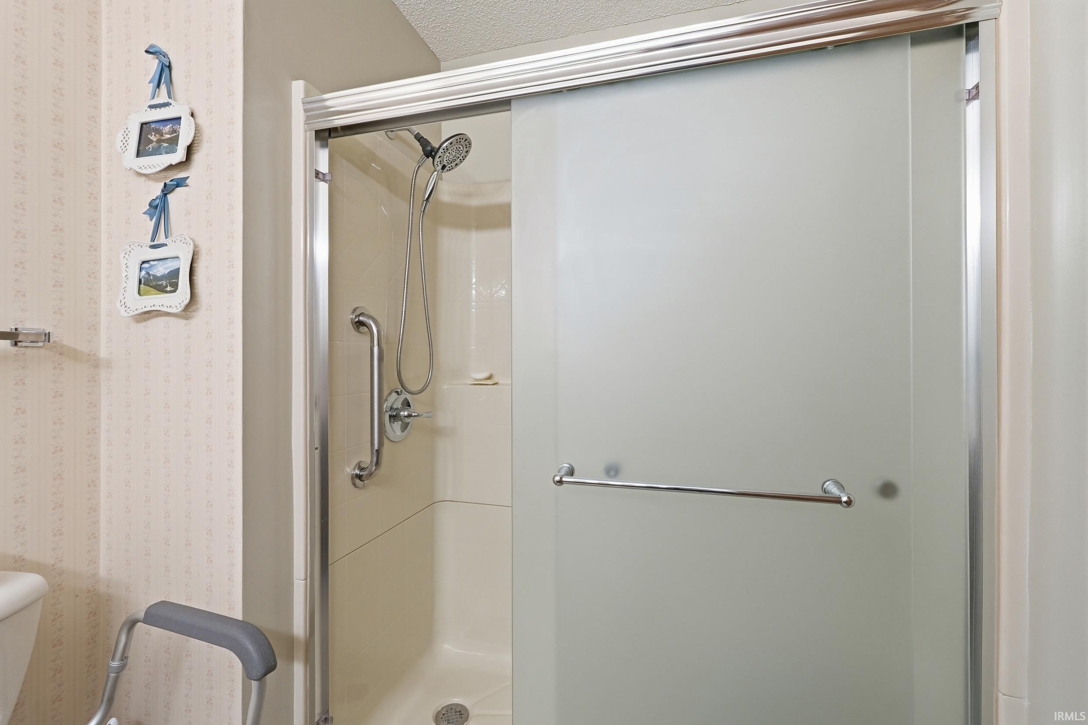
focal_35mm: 15
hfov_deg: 100.4
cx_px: 544
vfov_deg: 77.3
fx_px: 453
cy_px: 362
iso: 640
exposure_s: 1/60
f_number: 9
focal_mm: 10
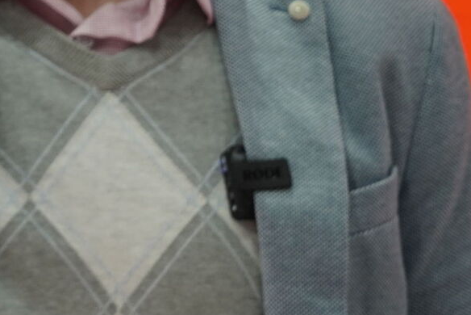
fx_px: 3011
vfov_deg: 5.9
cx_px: -105
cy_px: -126
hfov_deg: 8.8
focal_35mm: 230
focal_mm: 70
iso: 1250
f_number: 7.1
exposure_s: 1/160
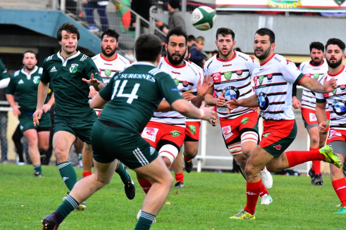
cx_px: 173
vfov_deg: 3.1
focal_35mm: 450
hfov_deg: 4.6
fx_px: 4323
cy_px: 115
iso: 2500
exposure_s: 1/1600
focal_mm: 300
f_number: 7.1
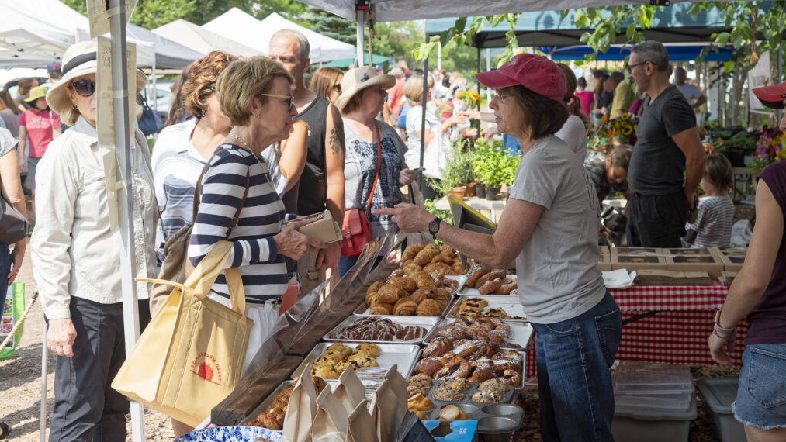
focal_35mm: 54
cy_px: 225
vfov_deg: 22.2
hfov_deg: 38.5
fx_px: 1126
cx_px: 396
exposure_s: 1/250
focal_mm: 34
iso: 320
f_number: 5.6
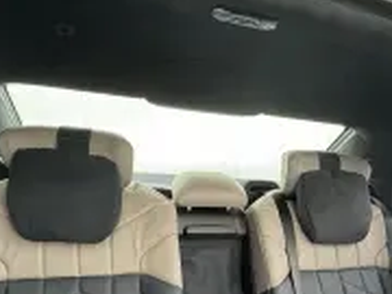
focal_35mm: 28
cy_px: 272
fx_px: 317
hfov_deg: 62.6
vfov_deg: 44.6
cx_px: 244
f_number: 2.2
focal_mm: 2.22
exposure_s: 1/60
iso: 800
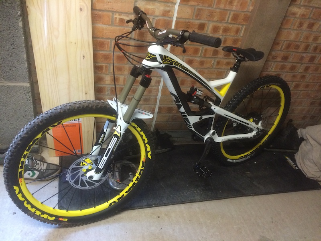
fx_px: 269
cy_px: 120
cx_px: 160
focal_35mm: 29
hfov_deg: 61.7
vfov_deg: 48.2
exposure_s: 1/33
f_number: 2.2
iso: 320
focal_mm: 4.15
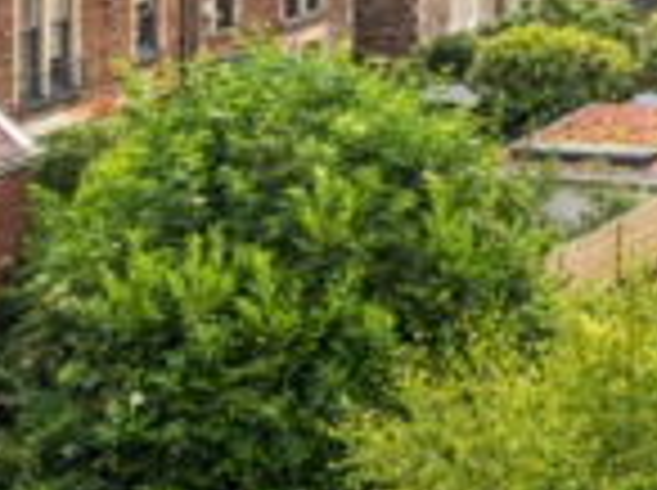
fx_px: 2596
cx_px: 837
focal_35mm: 137
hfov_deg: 13.9
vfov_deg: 10.3
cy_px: -353
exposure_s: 1/1000
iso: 640
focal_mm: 34
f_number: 8
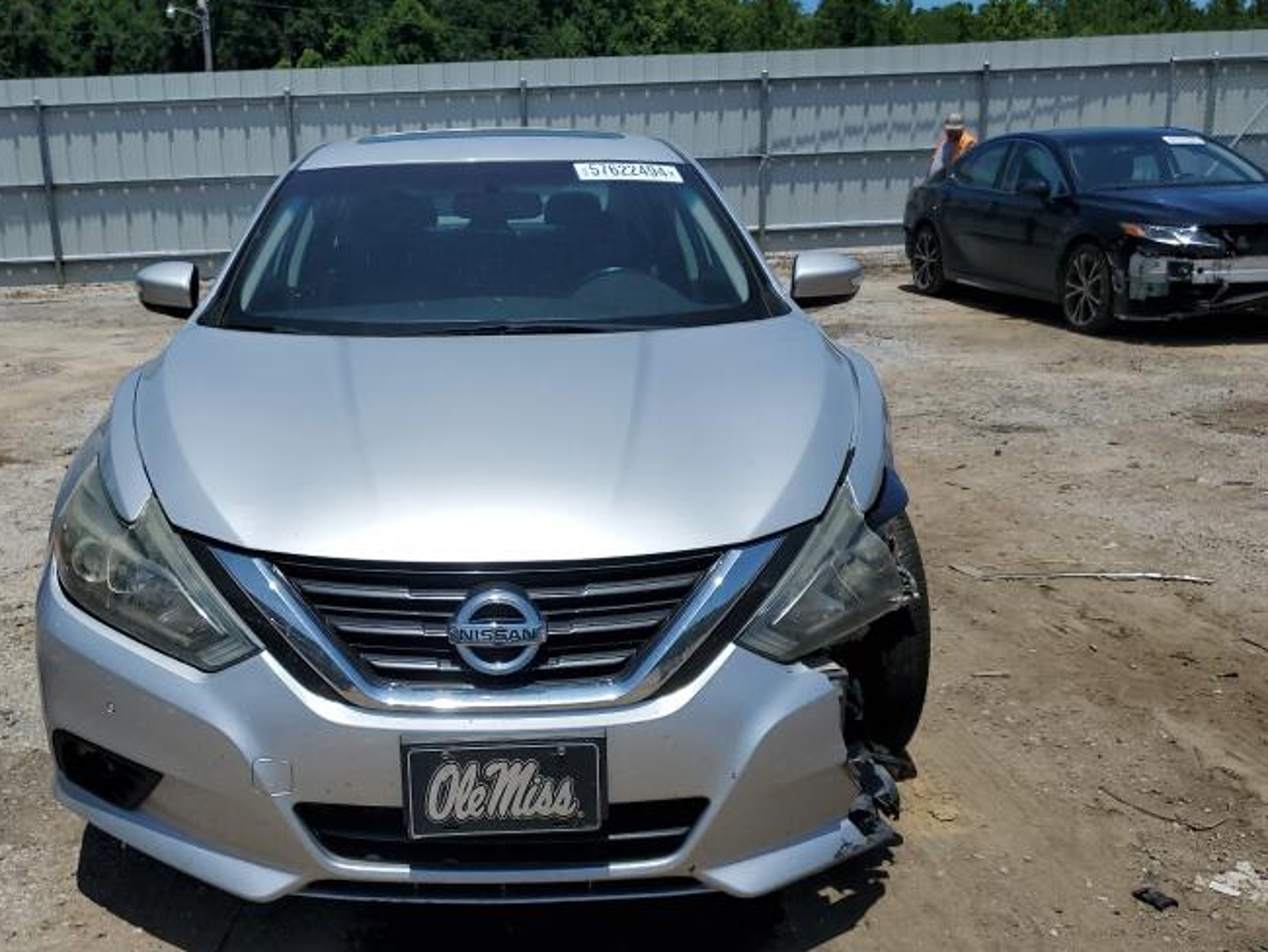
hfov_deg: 56.2
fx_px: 1173
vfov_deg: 44.2
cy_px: 509
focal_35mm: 32
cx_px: 490
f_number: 1.5
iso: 50
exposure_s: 1/10000
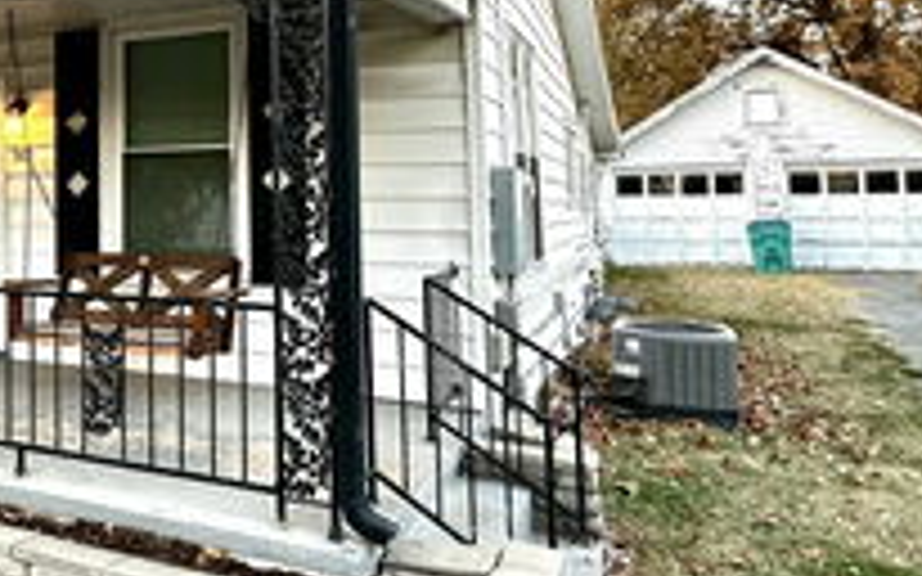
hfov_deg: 47.8
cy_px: 153
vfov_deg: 33.8
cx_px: 108
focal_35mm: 37
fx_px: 929
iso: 160
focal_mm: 2.22
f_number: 2.2
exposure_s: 1/60
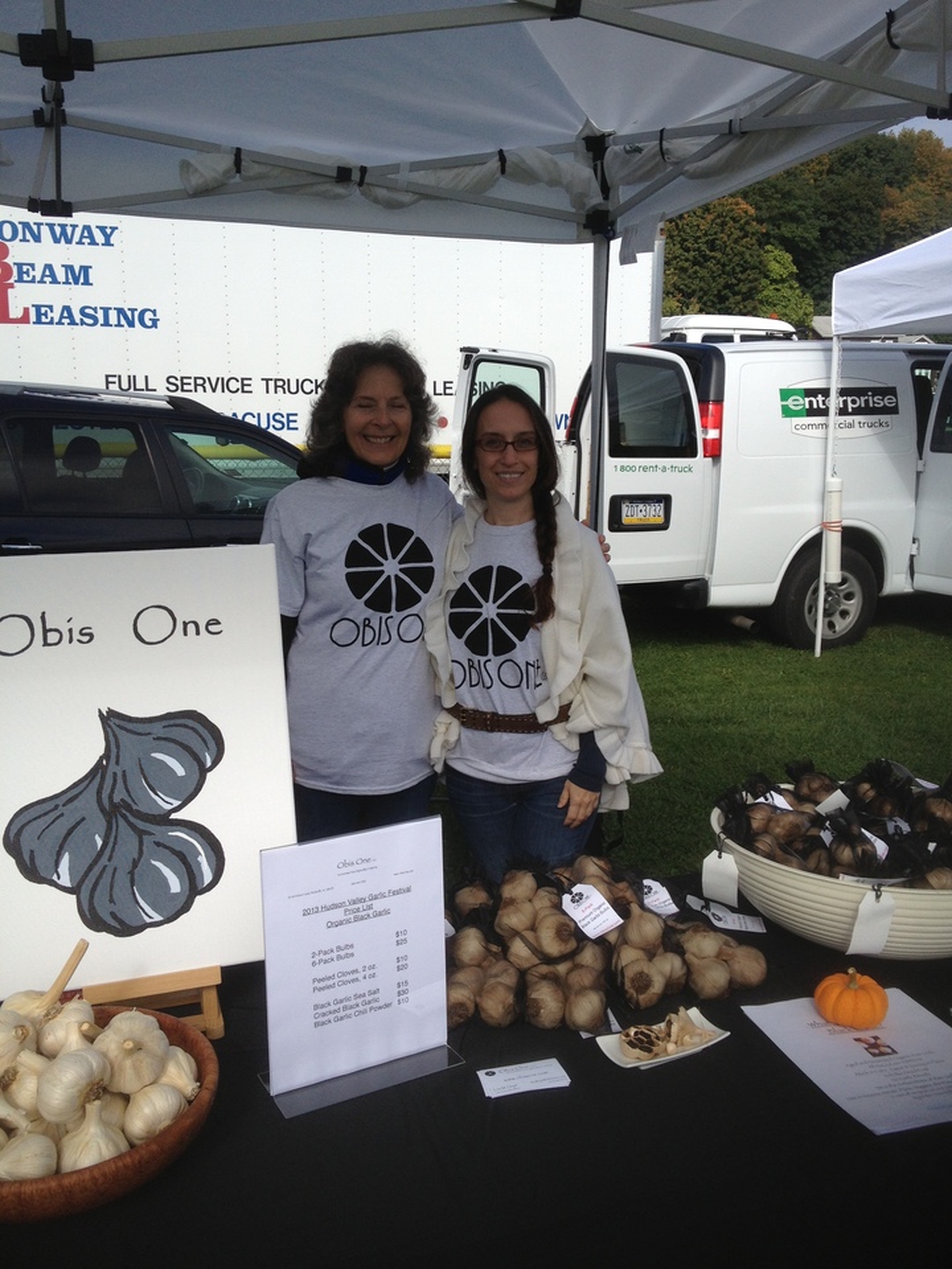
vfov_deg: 52.6
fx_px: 1283
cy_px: 634
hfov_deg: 40.7
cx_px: 476
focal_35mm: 35
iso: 50
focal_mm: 4.28
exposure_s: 1/1783
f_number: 2.4
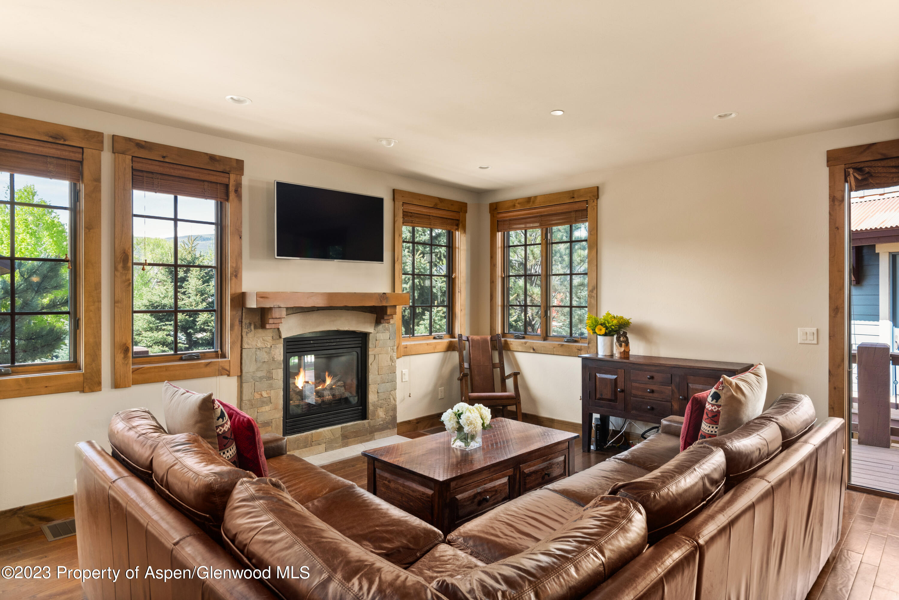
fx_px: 550
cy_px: 300
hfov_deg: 78.6
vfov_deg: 57.3
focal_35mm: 22
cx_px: 450
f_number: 7.1
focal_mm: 22
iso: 500
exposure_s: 1/10
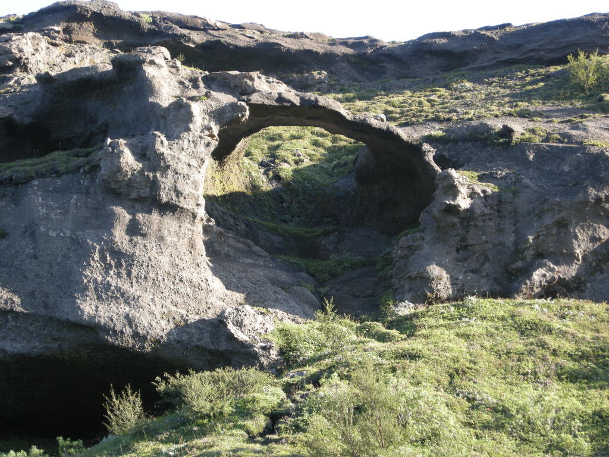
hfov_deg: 19.4
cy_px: 228
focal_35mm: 101
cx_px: 304
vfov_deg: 14.6
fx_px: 1777
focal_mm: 21.5
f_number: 4.7
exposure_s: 1/70.4
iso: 100
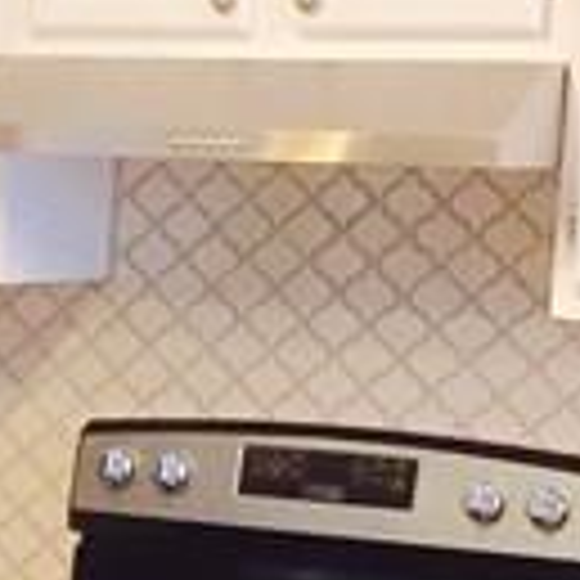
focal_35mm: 203
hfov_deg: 7.9
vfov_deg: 8.5
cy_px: 665
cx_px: -841
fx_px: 3848
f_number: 2.2
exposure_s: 1/30
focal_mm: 4.15
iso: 64
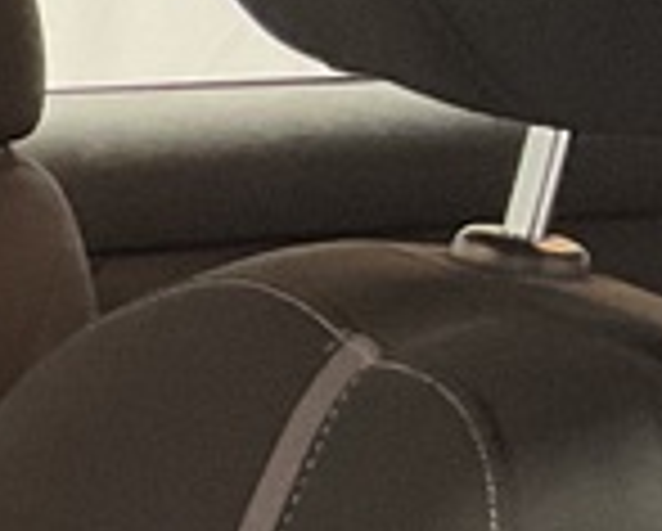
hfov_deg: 9.2
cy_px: 909
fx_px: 3629
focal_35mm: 185
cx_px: -995
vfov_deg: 8.1
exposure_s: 1/40
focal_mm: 3
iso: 250
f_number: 1.8
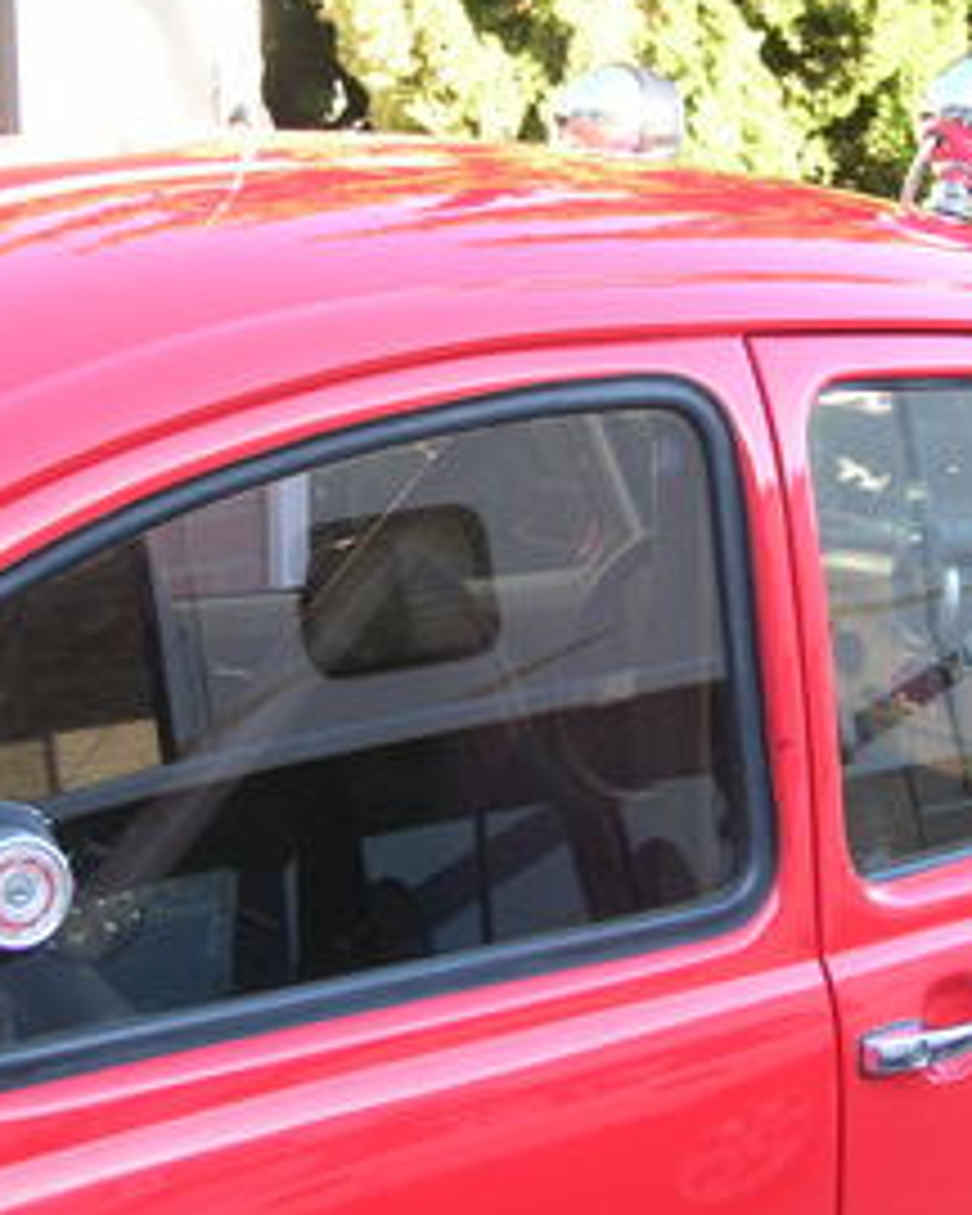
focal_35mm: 68
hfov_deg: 22.4
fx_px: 2445
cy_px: 648
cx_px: 639
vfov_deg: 27.9
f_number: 2.9
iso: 50
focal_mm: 7.8
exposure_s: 1/48.2
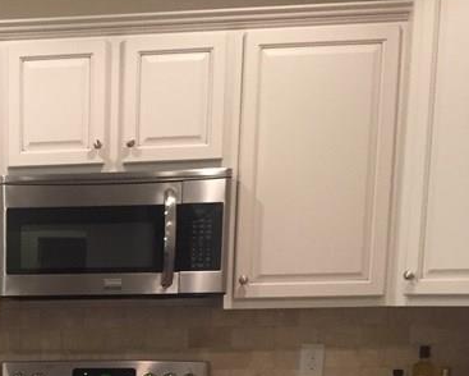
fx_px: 1097
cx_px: -93
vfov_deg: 18.2
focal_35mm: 79
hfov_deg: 22.3
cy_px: 482
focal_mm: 4.15
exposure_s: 1/30
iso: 200
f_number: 2.2
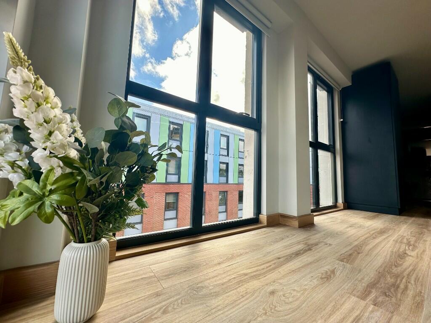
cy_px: 162
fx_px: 174
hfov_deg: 102.1
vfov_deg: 85.7
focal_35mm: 14
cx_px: 216
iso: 40
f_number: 2.2
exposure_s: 1/281
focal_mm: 2.22
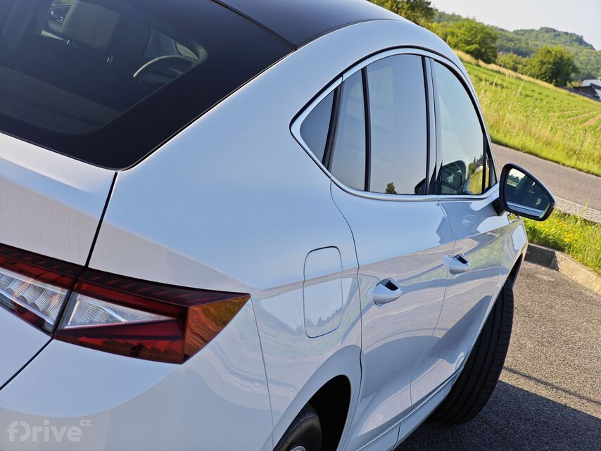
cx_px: 300
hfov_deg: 26.0
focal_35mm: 75
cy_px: 226
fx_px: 1303
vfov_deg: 19.6
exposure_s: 1/1089
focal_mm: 12.28
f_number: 1.8
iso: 50
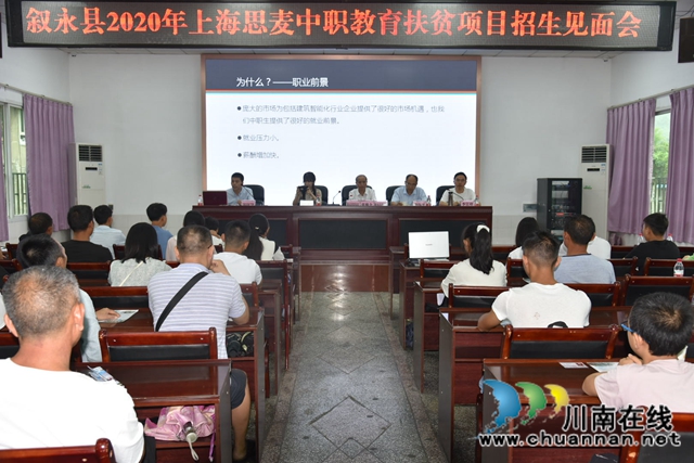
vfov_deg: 42.3
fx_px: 598
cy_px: 232
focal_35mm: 31
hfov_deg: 60.3
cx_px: 347
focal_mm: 31
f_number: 5.6
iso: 800
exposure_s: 1/125
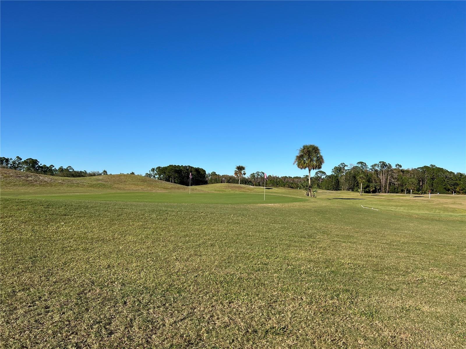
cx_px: 233
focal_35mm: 26
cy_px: 174
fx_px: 350
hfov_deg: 67.3
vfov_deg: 53.1
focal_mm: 5.7
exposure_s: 1/5076
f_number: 1.5
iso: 50
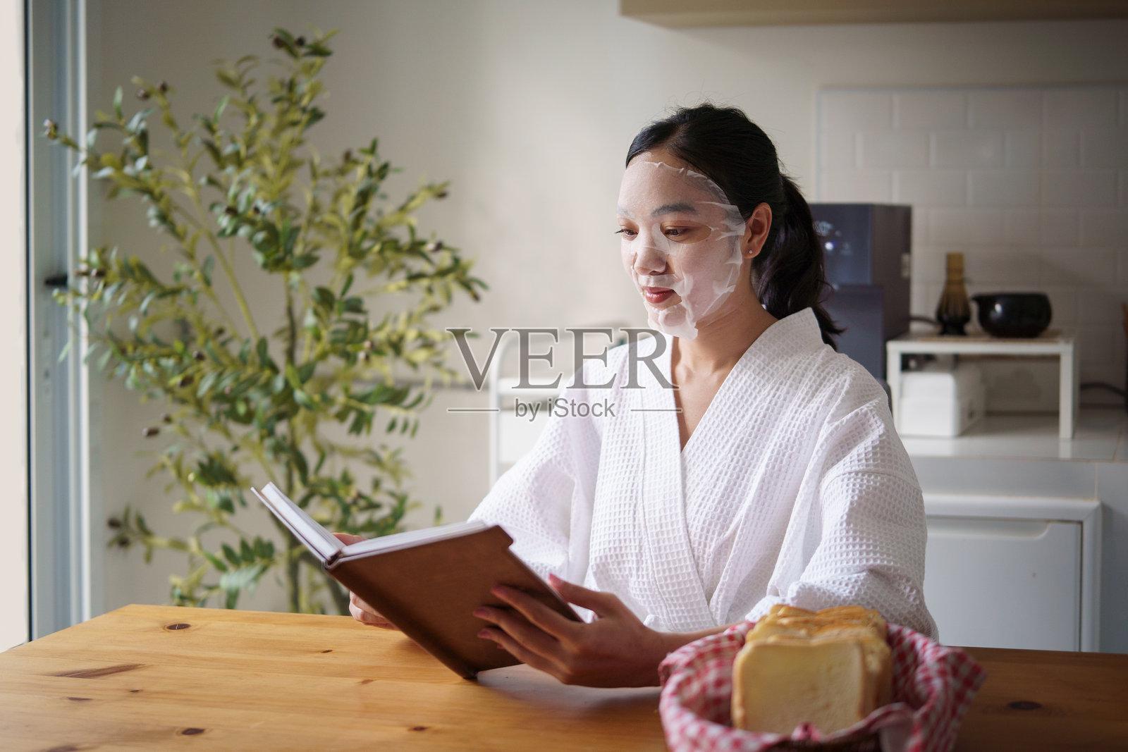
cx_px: 564
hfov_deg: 47.9
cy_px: 376
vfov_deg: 33.0
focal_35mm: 40
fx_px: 1269
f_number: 1.2
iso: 125
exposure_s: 1/400
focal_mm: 27
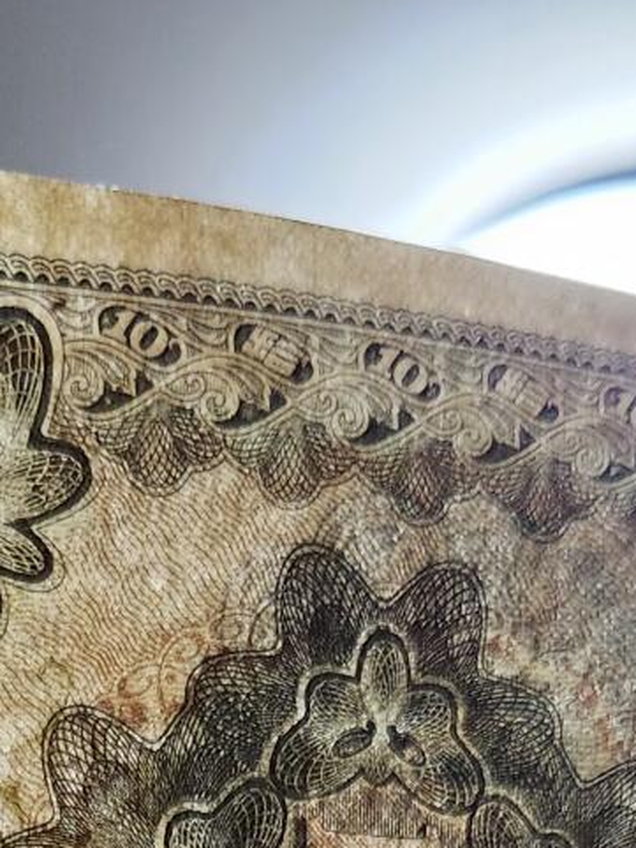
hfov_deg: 17.1
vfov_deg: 18.3
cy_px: 1488
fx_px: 2106
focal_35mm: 86
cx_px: 203
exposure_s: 1/100
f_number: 1.8
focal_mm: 5.4
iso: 640
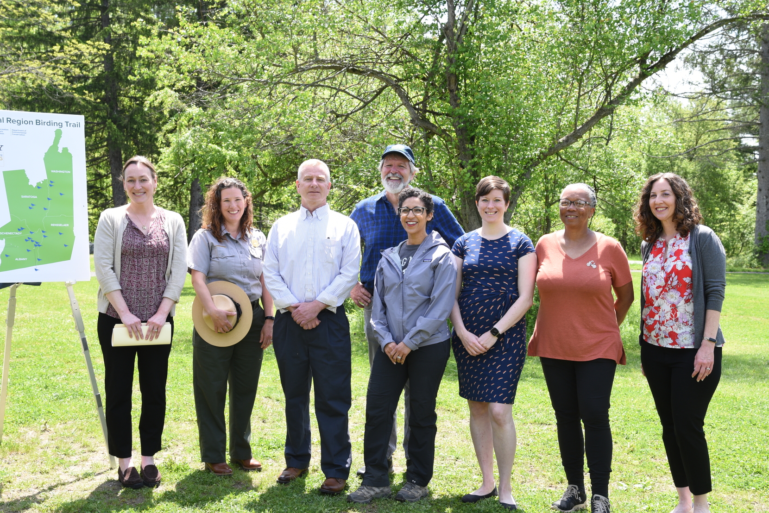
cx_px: 365
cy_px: 248
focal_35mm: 53
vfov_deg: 25.5
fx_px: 1132
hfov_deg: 37.5
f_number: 8
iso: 400
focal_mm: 44
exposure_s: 1/200
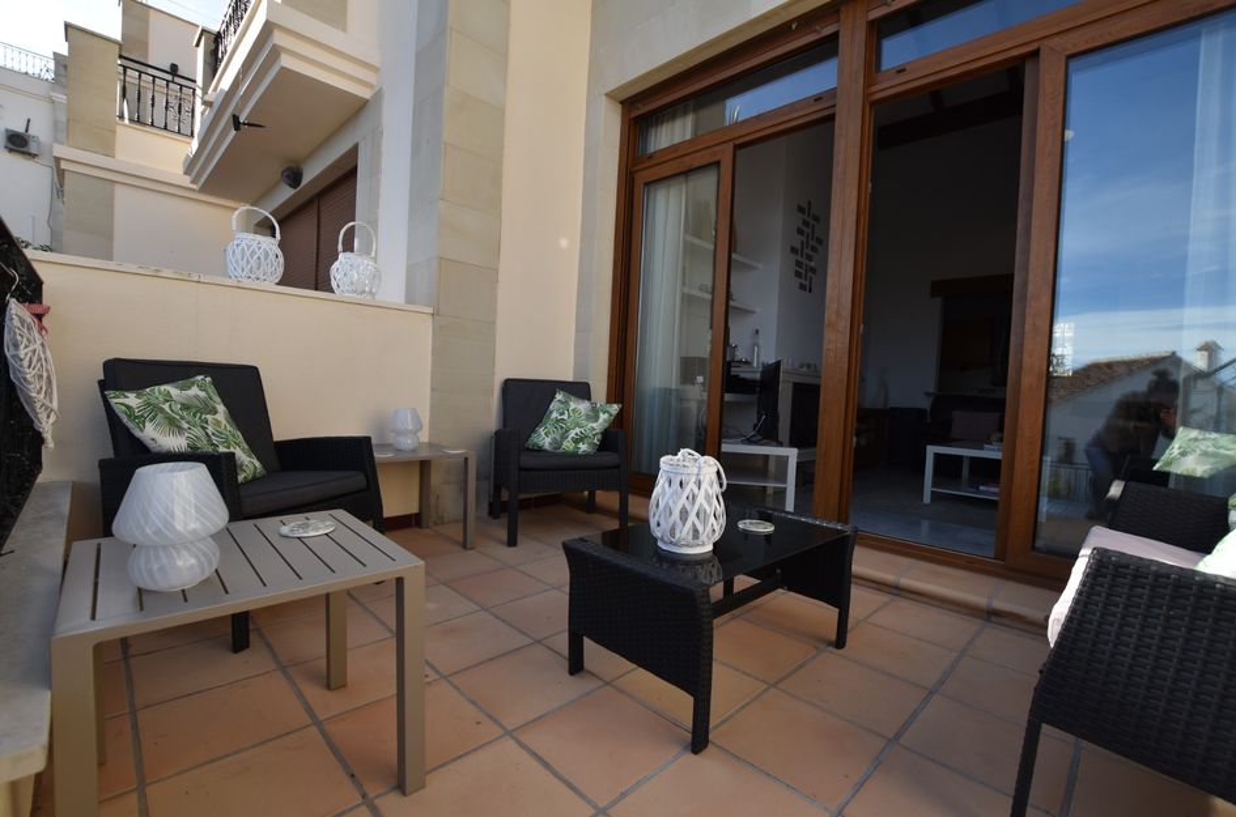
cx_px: 618
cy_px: 408
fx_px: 514
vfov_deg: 77.0
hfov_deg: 100.5
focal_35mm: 15
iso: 200
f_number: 7.1
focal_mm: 10
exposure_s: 1/320
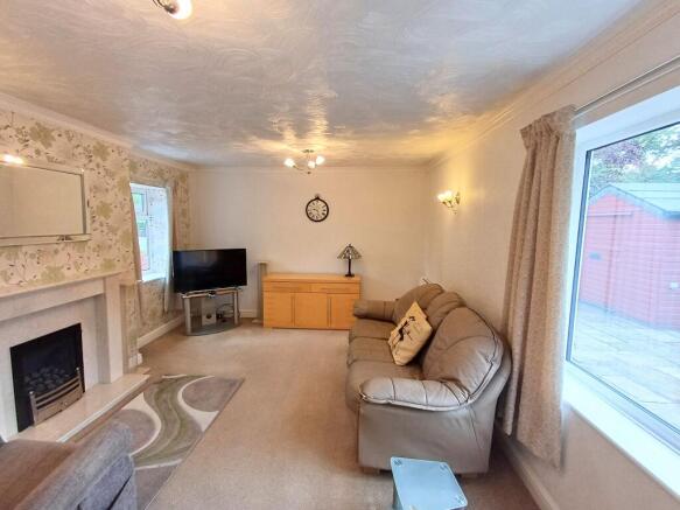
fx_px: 314
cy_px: 255
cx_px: 340
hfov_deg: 94.5
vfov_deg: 78.1
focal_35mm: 16
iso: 100
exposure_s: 1/100
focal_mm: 1.64
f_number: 2.2
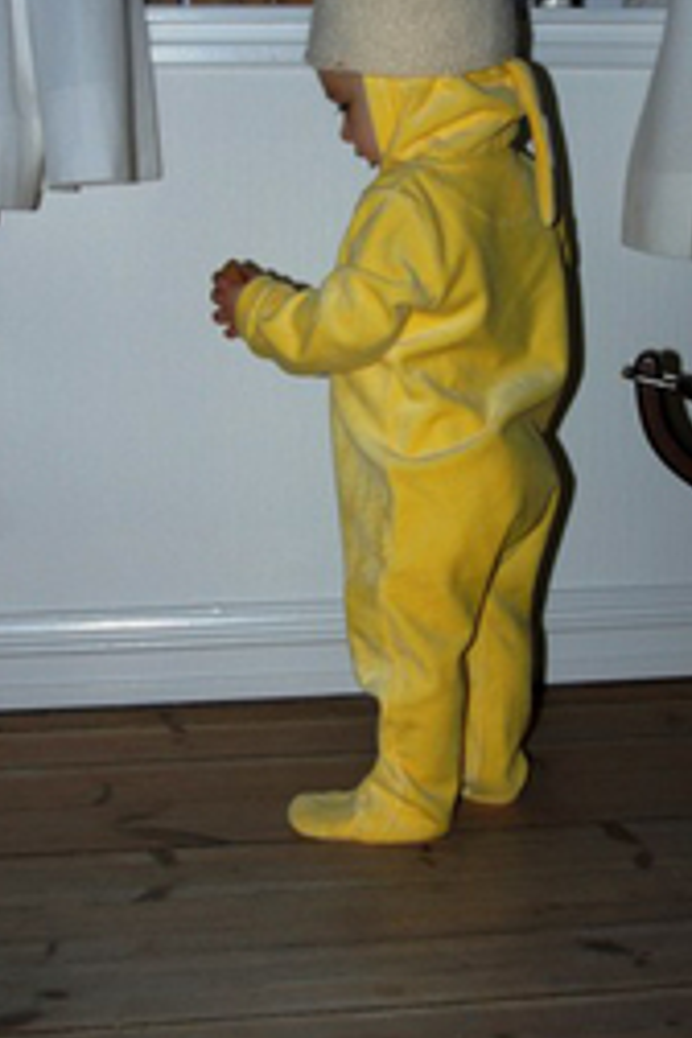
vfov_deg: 33.7
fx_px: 1701
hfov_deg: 22.9
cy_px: 379
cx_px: 435
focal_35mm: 59
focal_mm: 22
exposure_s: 1/60
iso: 200
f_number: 3.8
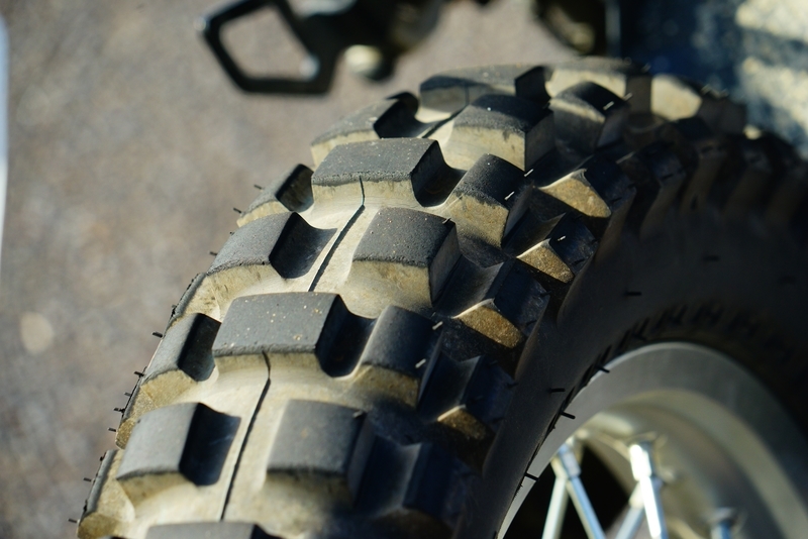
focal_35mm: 240
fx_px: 5388
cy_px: 270
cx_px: 404
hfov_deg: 8.6
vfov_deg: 5.7
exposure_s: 1/320
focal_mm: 240
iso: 500
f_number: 8
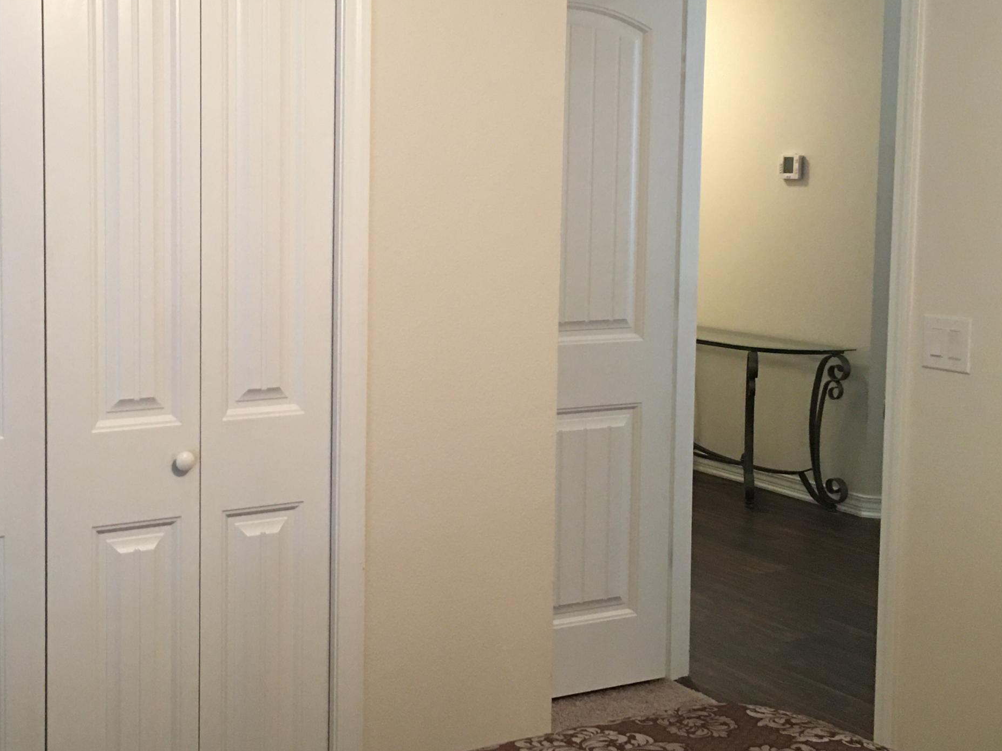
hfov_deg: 40.0
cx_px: 348
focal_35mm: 47
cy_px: 272
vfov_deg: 30.7
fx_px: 1360
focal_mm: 4.15
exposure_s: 1/15
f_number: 2.2
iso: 80
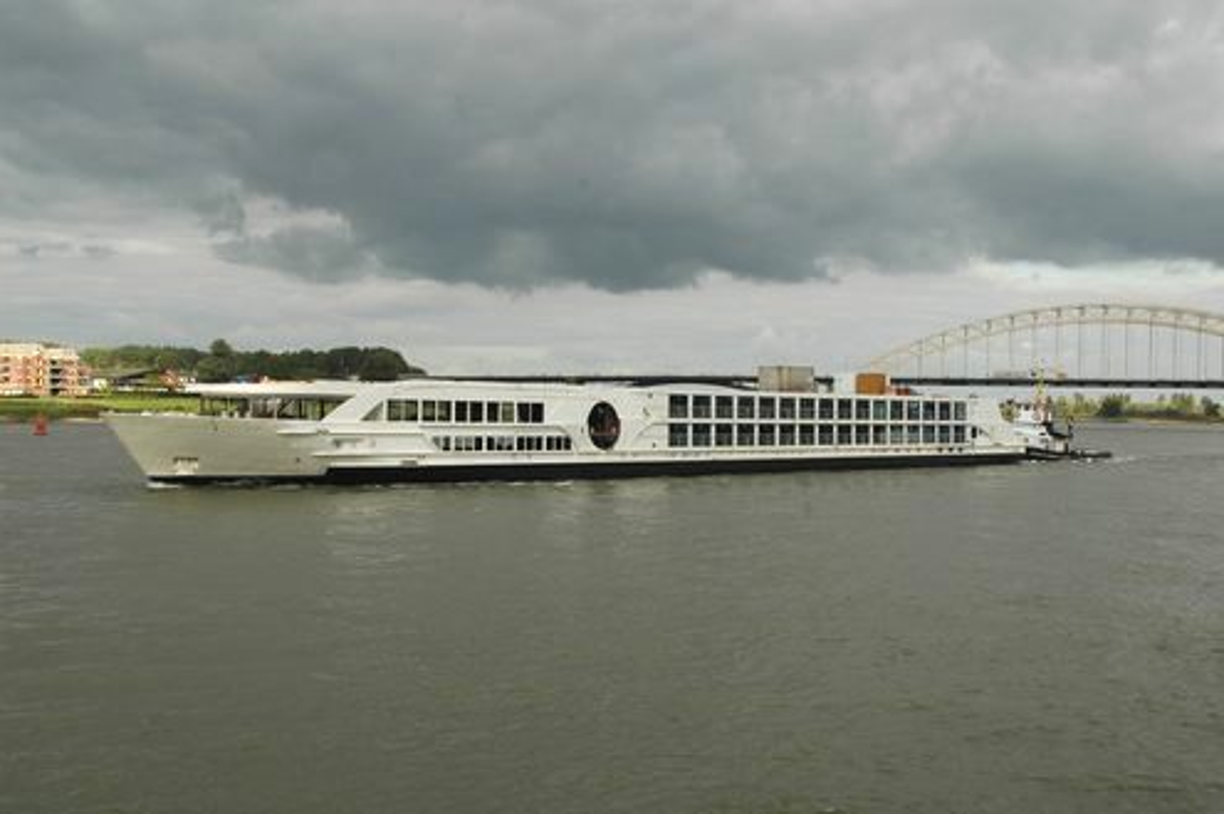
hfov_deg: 42.4
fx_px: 1579
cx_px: 612
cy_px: 407
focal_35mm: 46
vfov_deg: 28.9
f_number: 10
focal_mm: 31
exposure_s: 1/250
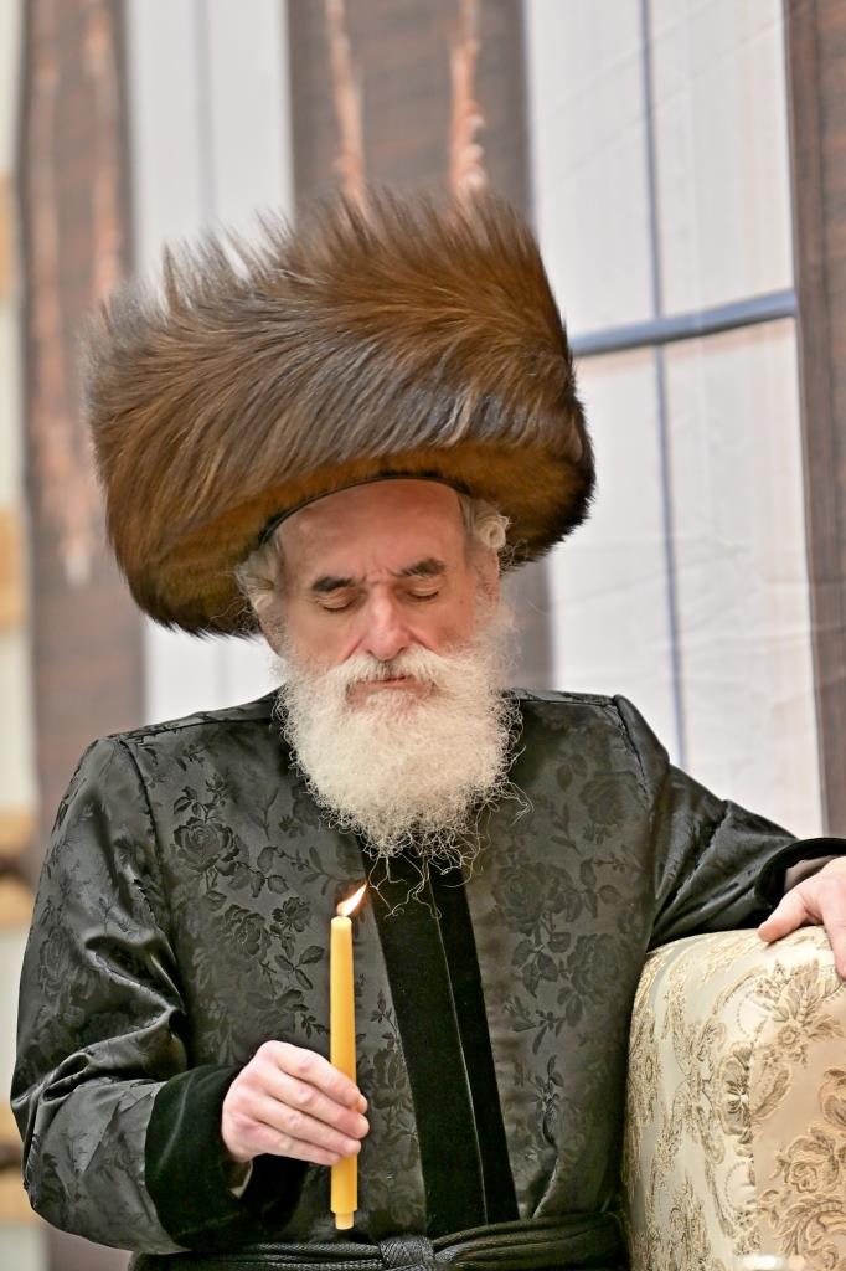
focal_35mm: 300
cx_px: 423
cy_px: 636
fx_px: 10581
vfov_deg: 6.9
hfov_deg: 4.6
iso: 400
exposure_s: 1/200
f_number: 2.8
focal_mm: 200
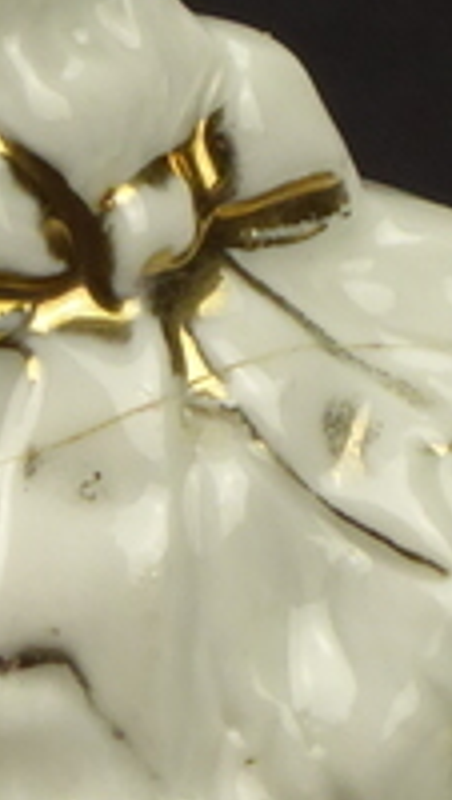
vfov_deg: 1.6
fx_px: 28880
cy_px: 260
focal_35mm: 1360
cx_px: 216
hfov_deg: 0.9
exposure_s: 1/40
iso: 200
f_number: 5.6
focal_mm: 44.8
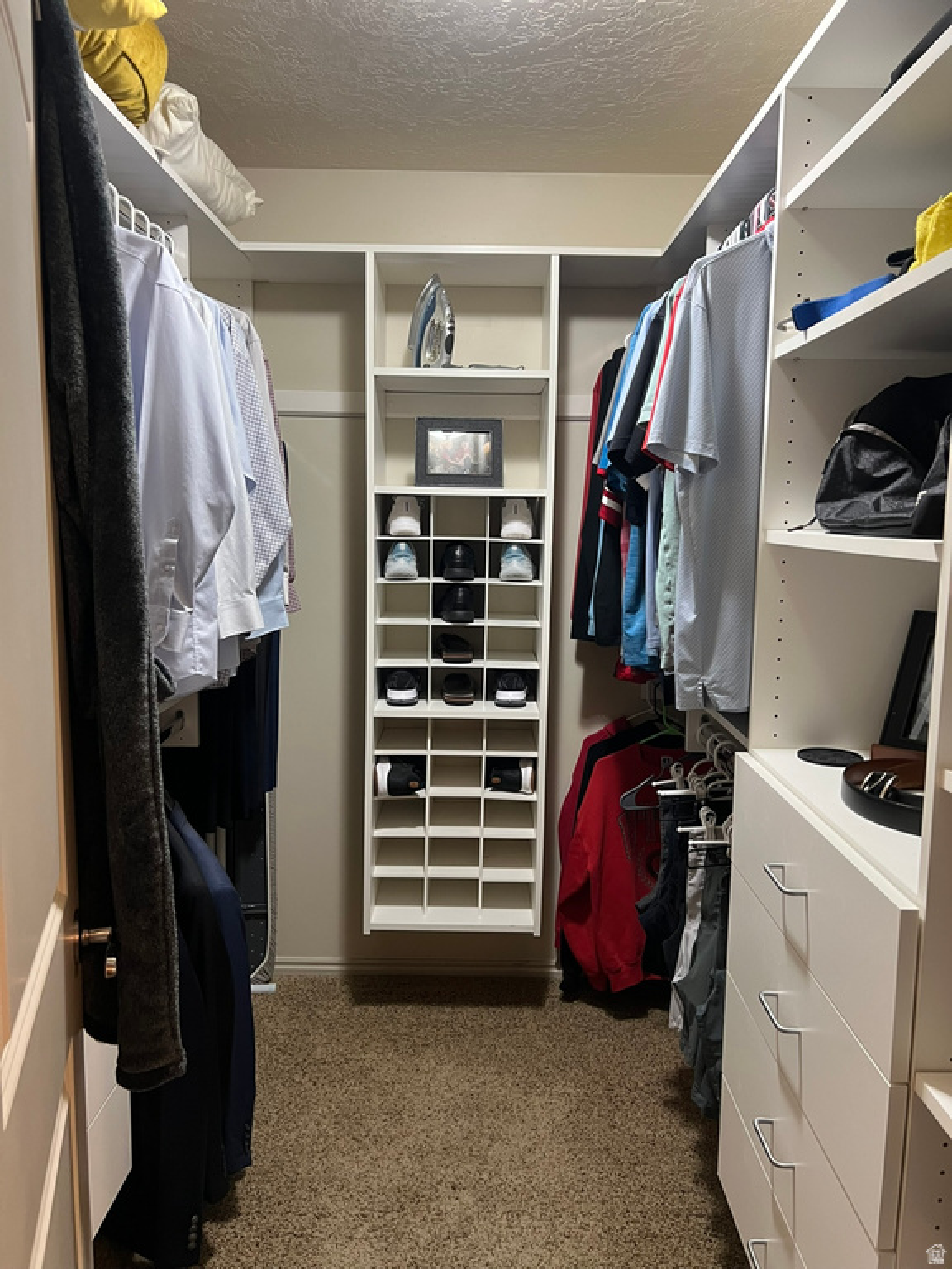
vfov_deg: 67.3
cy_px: 634
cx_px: 476
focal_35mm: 26
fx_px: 953
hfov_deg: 53.1
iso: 250
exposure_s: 1/60
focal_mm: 5.7
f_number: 1.5
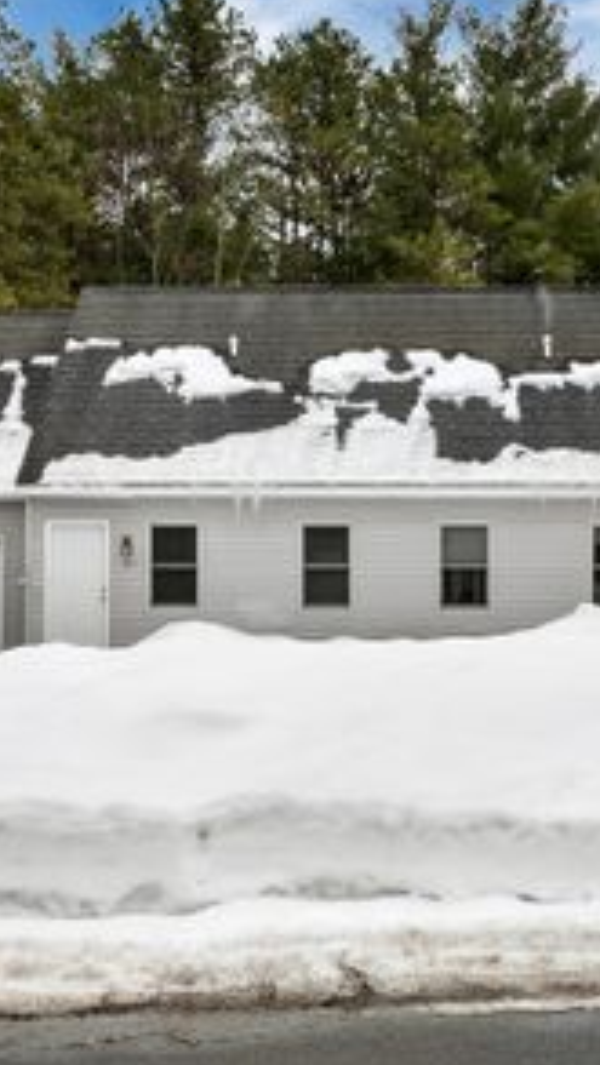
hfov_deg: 23.8
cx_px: 407
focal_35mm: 50
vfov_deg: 41.3
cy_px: 493
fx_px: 1413
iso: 250
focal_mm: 28
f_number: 4.5
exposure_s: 1/500
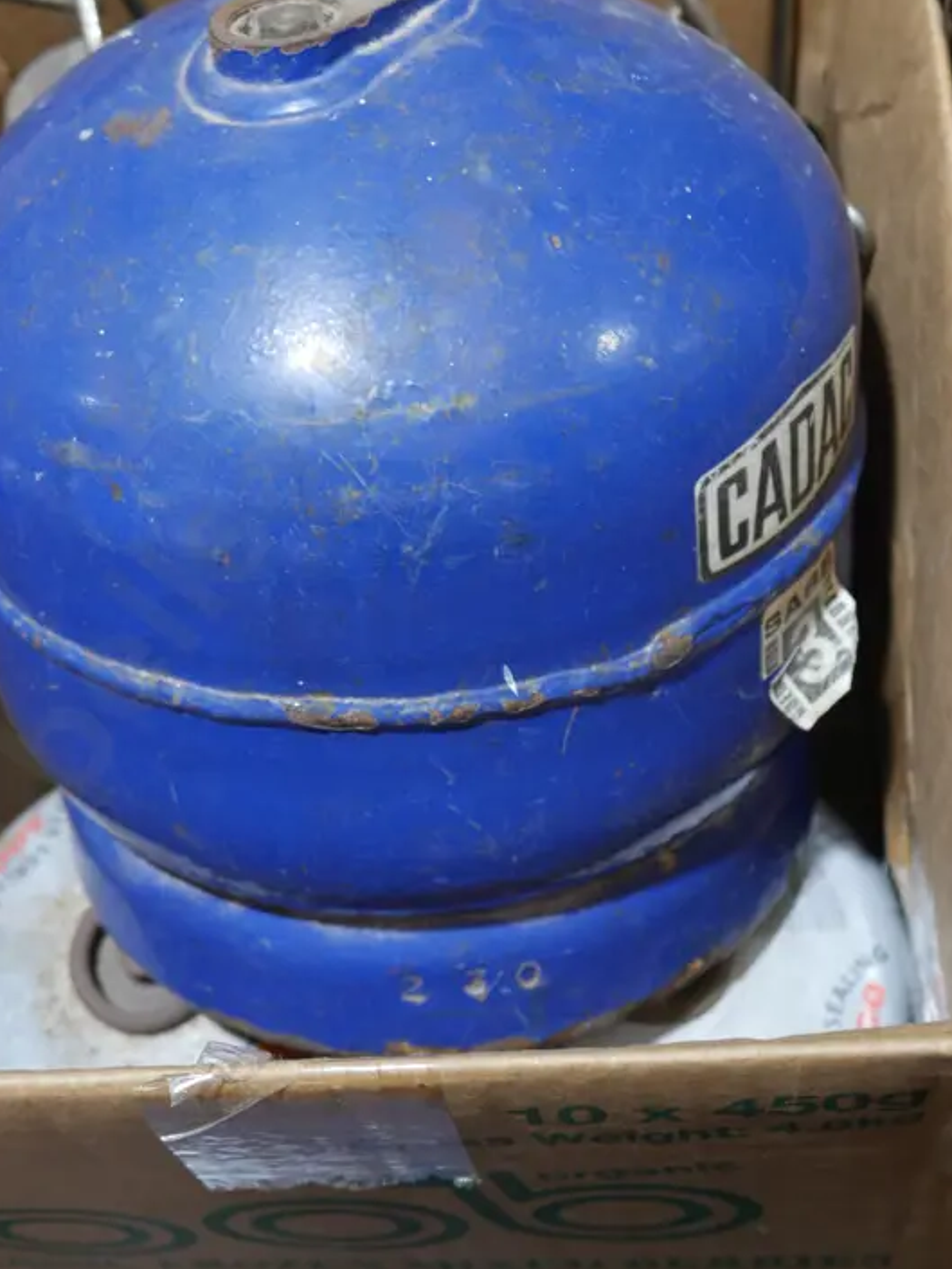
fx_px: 2236
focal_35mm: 61
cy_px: 387
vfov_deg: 31.3
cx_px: 339
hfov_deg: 24.0
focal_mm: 21
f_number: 4.6
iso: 500
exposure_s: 1/60
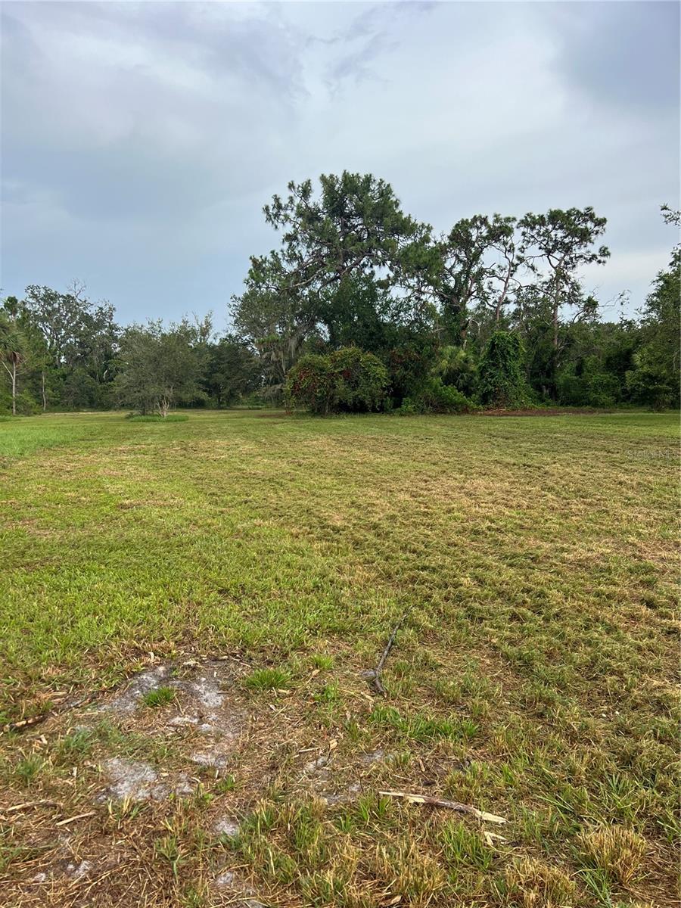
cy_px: 454
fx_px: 682
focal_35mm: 26
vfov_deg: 67.3
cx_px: 340
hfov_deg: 53.1
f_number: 1.5
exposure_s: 1/1431
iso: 50
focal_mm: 5.7
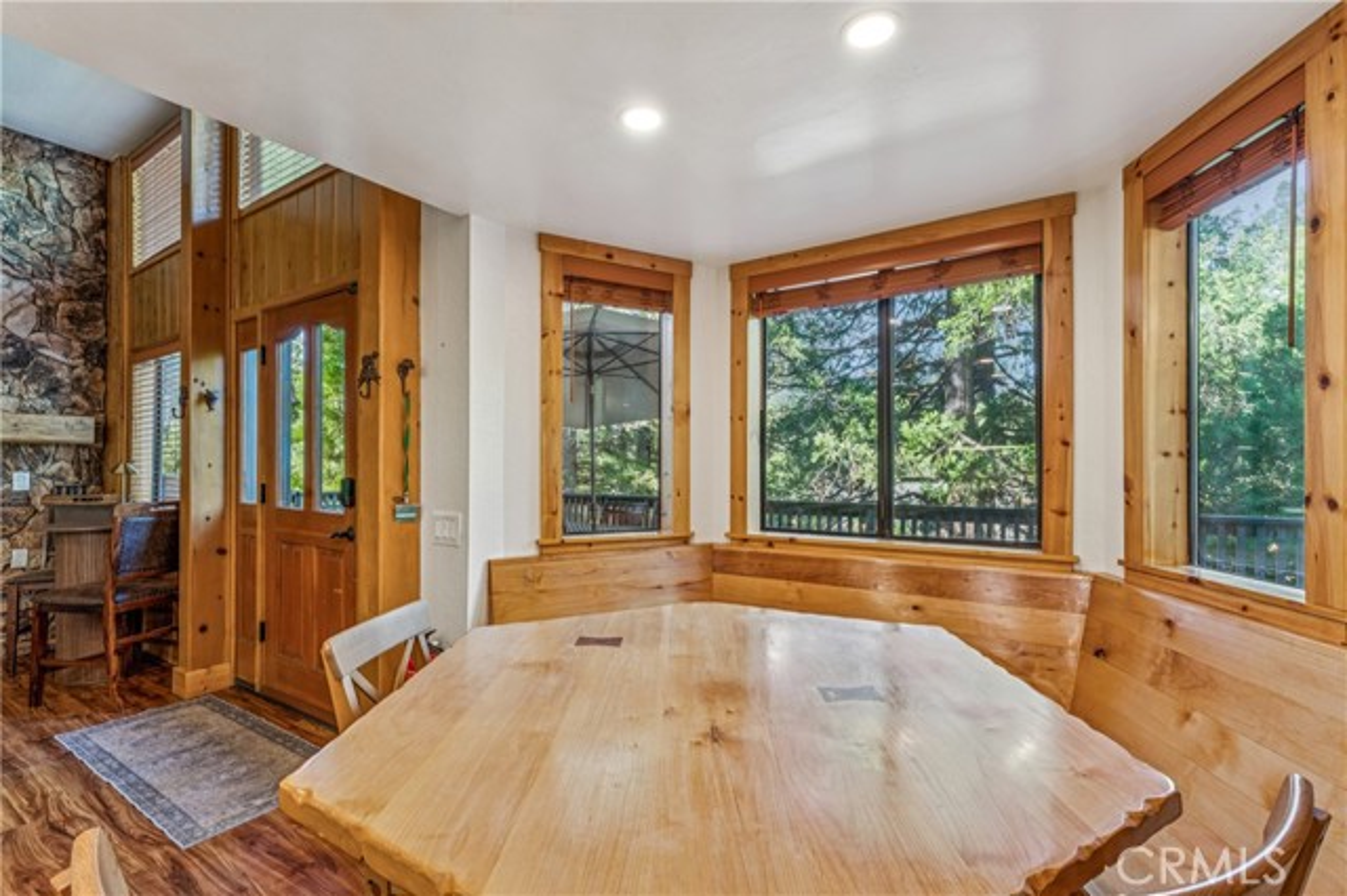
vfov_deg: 72.3
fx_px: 613
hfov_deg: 95.4
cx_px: 674
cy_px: 448
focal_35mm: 16
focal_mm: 16.4
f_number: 13
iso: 100
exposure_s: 1/2
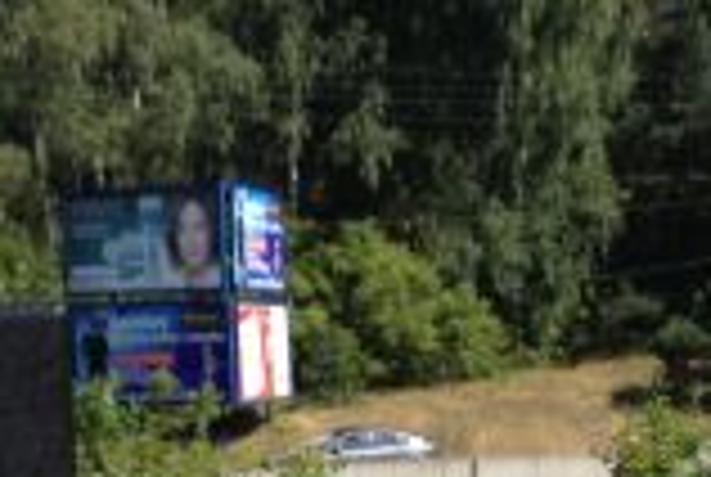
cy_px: 900
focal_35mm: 147
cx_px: 396
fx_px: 2909
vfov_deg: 8.9
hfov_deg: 13.9
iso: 50
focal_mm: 4.28
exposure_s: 1/1346
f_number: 2.4
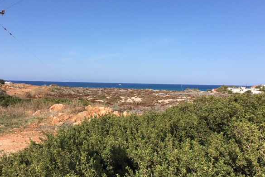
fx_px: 243
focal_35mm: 33
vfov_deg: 39.9
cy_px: 97
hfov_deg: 57.2
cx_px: 134
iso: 25
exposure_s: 1/1508
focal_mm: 4.15
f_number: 2.2
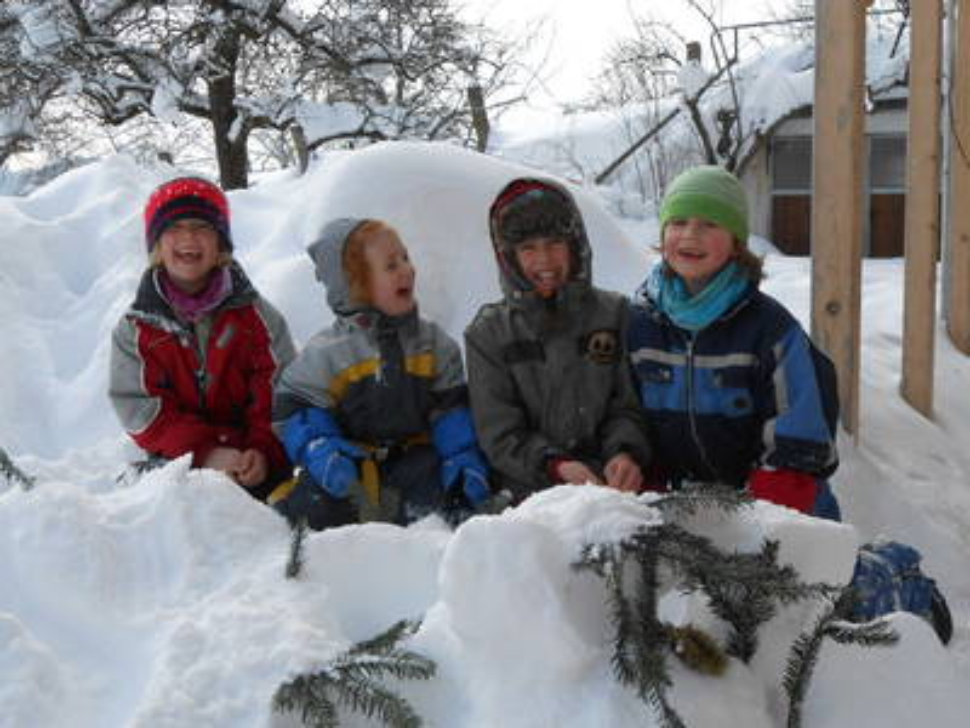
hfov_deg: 38.9
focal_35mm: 49
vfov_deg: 29.7
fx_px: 1373
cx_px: 485
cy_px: 364
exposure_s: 1/400
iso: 80
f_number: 4.8
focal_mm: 8.8
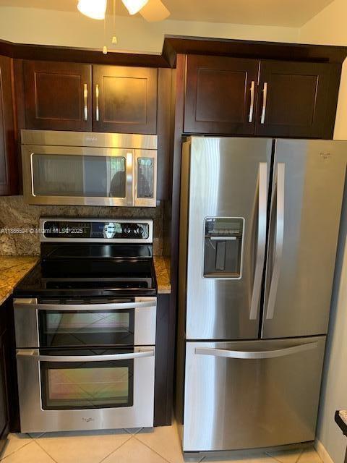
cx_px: 174
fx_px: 348
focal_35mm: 26
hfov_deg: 53.1
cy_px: 232
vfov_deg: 67.3
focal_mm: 4.25
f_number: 1.8
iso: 250
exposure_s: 1/60
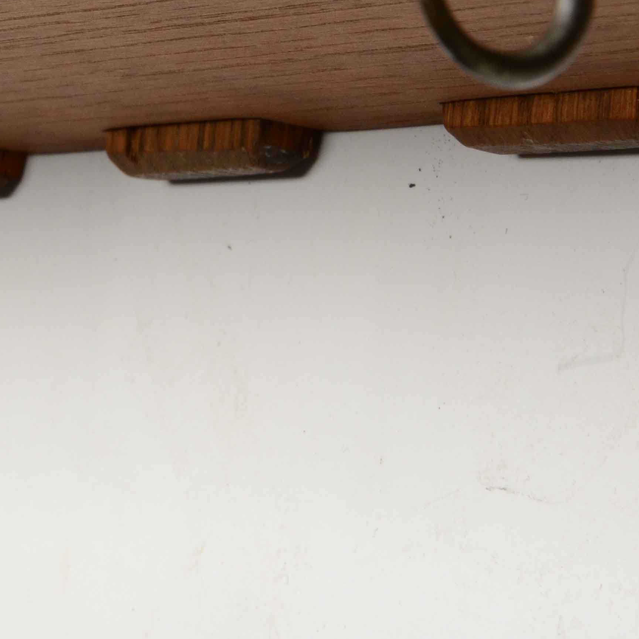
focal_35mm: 210
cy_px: 110
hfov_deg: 8.3
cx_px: -112
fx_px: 4386
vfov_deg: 8.3
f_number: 20
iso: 400
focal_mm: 58
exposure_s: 1/160
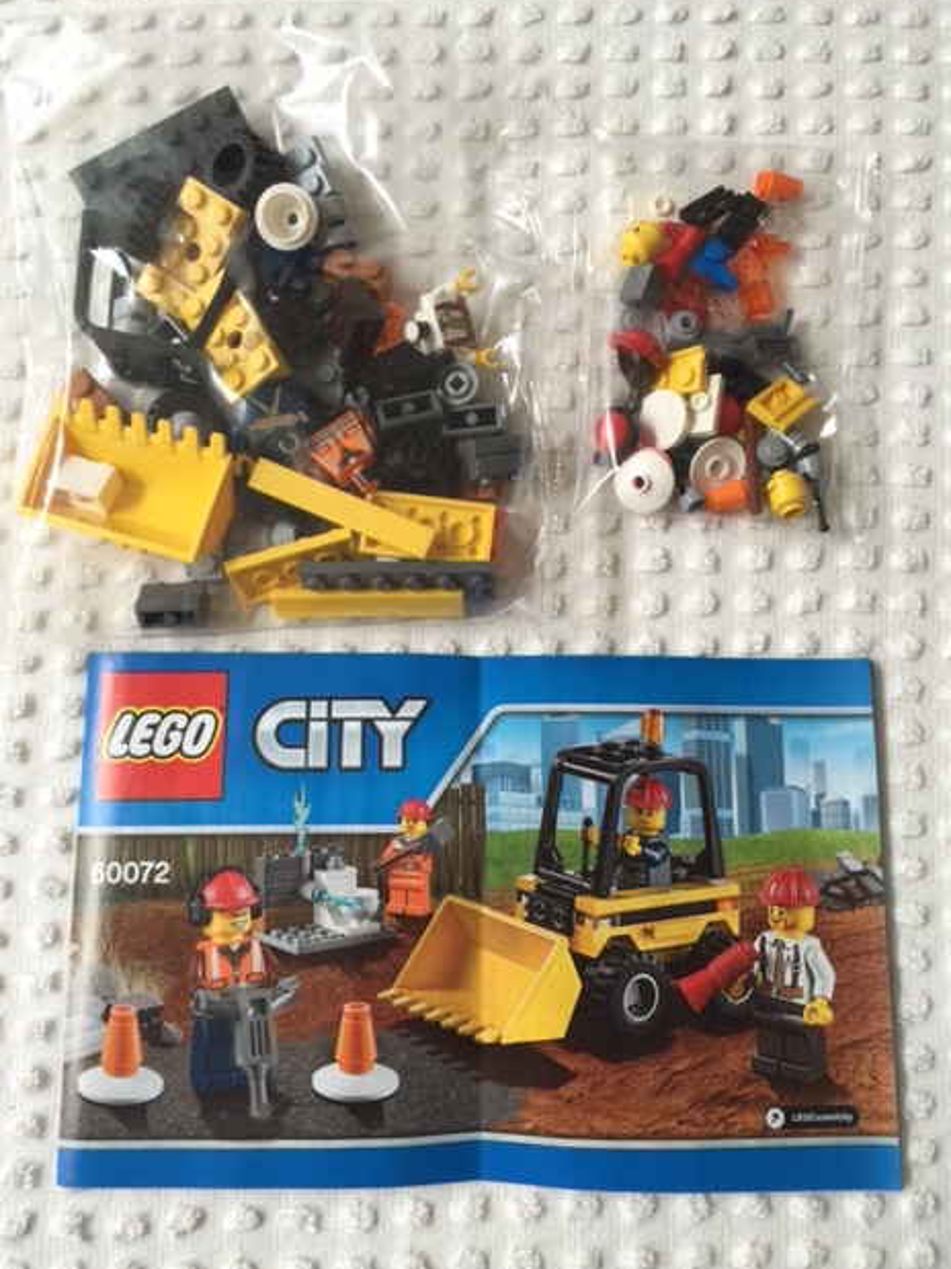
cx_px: 476
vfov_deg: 60.0
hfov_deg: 46.8
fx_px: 1099
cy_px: 627
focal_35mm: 30
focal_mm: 4.15
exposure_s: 1/40
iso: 40
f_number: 2.2
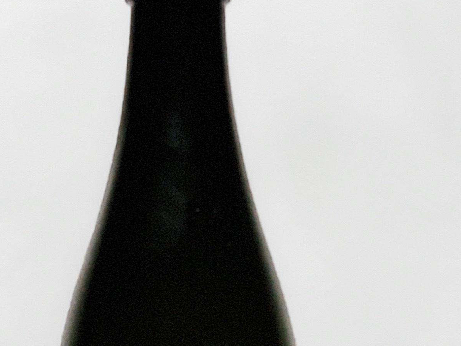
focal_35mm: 173
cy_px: 379
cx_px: 172
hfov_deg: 11.4
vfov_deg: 8.5
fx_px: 2303
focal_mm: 6
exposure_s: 1/50
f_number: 2.4
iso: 100
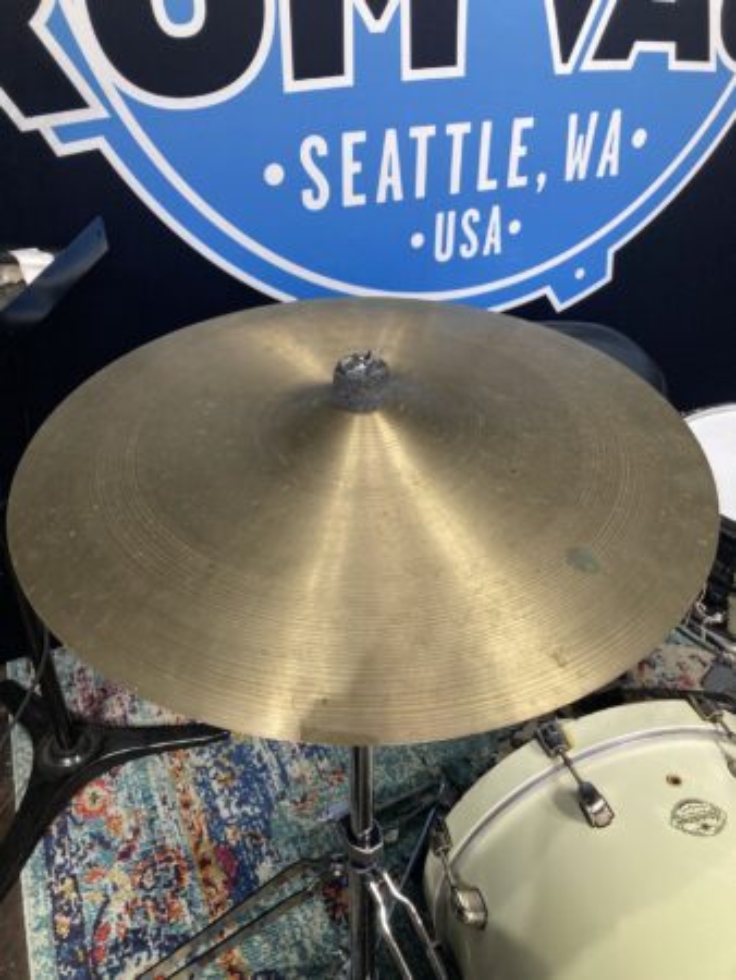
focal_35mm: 28
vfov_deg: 63.4
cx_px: 368
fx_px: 793
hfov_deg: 49.8
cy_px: 490
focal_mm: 3.99
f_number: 1.8
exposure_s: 1/60
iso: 125
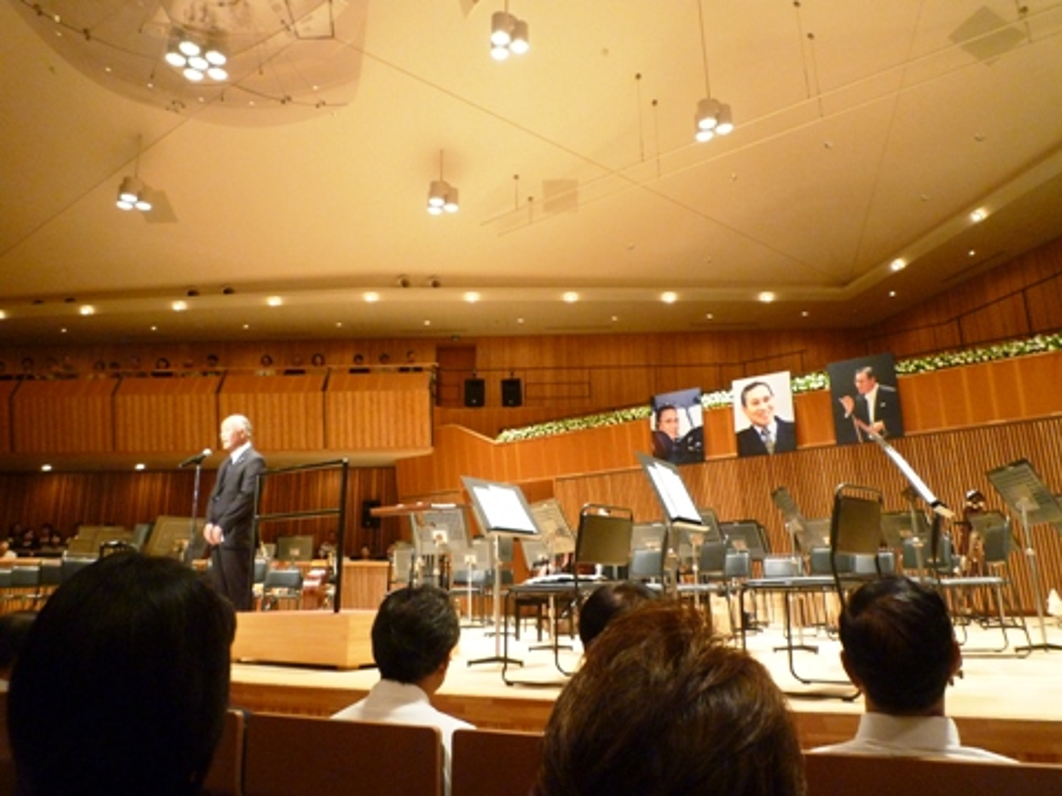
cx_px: 531
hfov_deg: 69.4
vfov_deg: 54.9
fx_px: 767
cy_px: 398
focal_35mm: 25
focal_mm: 4.4
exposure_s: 1/15
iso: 400
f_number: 2.8
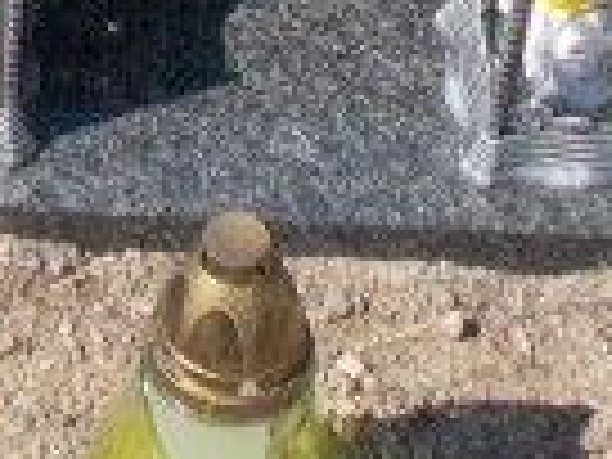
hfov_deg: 12.1
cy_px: -540
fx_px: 2829
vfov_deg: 8.6
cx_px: -63
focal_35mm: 160
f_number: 3.6
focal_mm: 6
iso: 80
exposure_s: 1/640
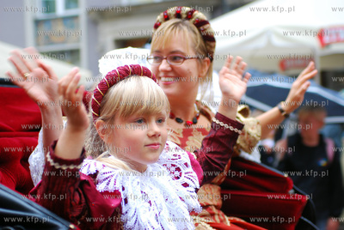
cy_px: 115
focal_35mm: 69
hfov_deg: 29.2
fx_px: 660
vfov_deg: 19.8
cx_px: 172
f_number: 2.8
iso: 100
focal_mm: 46
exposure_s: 1/100
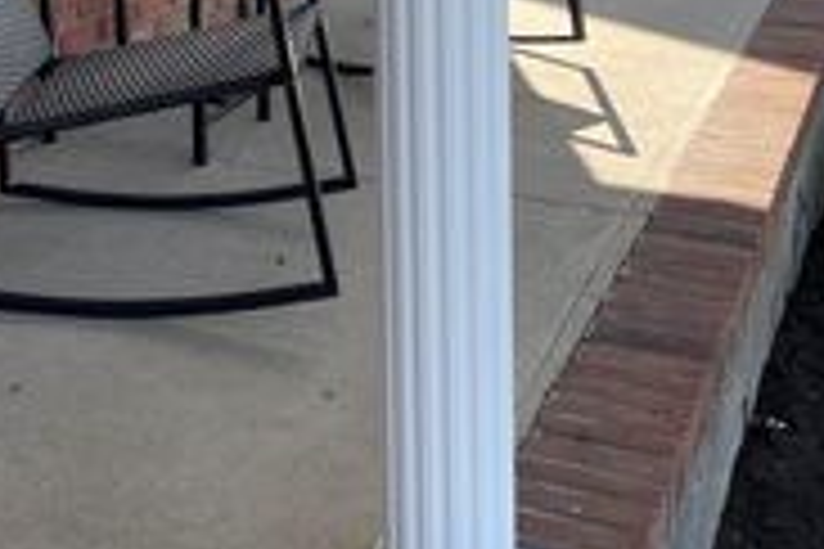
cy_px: -151
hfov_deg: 26.4
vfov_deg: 17.4
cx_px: 86
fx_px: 1694
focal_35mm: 74
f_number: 1.6
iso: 32
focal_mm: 4.2
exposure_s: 1/725
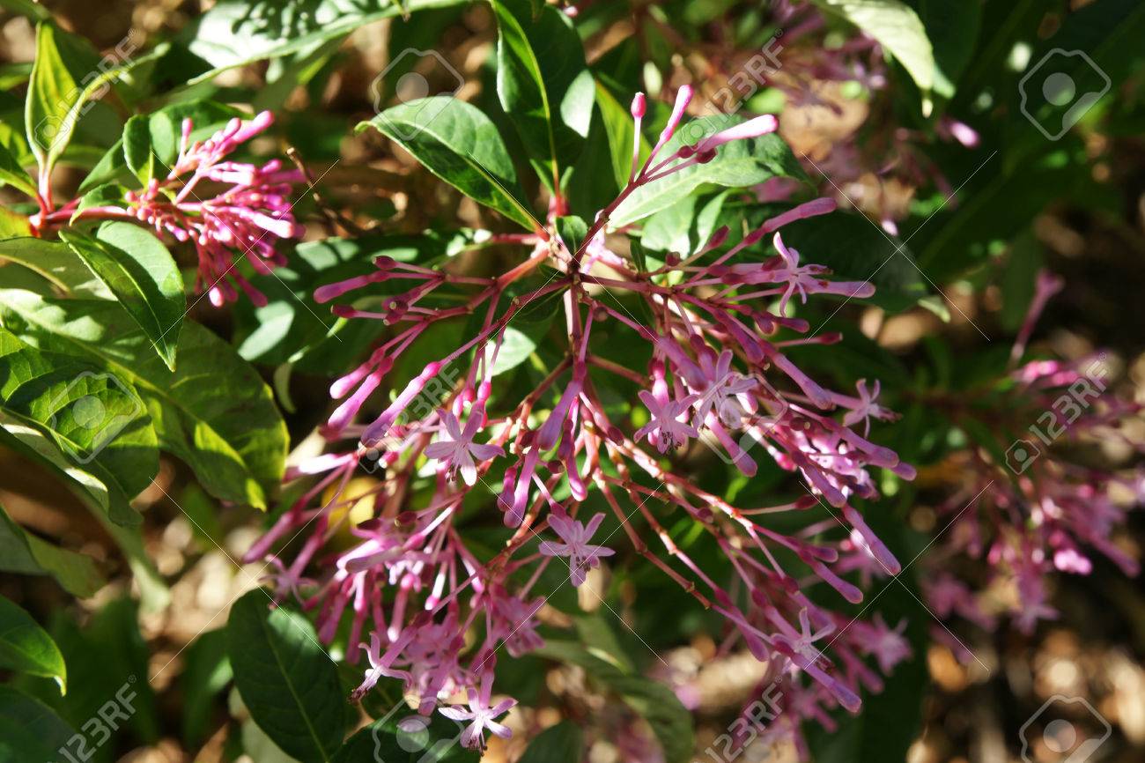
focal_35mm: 75
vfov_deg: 18.2
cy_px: 382
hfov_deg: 27.0
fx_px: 2385
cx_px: 572
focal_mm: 50
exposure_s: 1/125
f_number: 5.6
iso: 200
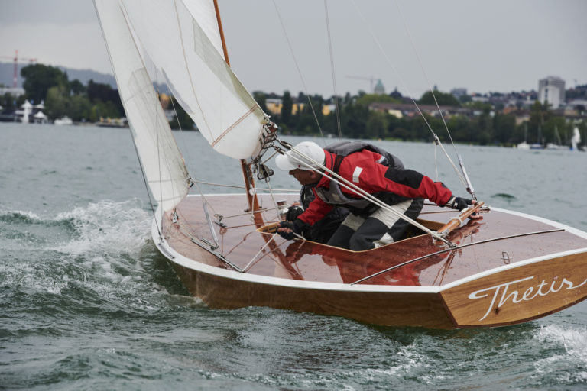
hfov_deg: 13.2
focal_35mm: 155
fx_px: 2527
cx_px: 294
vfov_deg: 8.9
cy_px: 196
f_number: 8
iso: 250
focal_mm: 155
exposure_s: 1/320
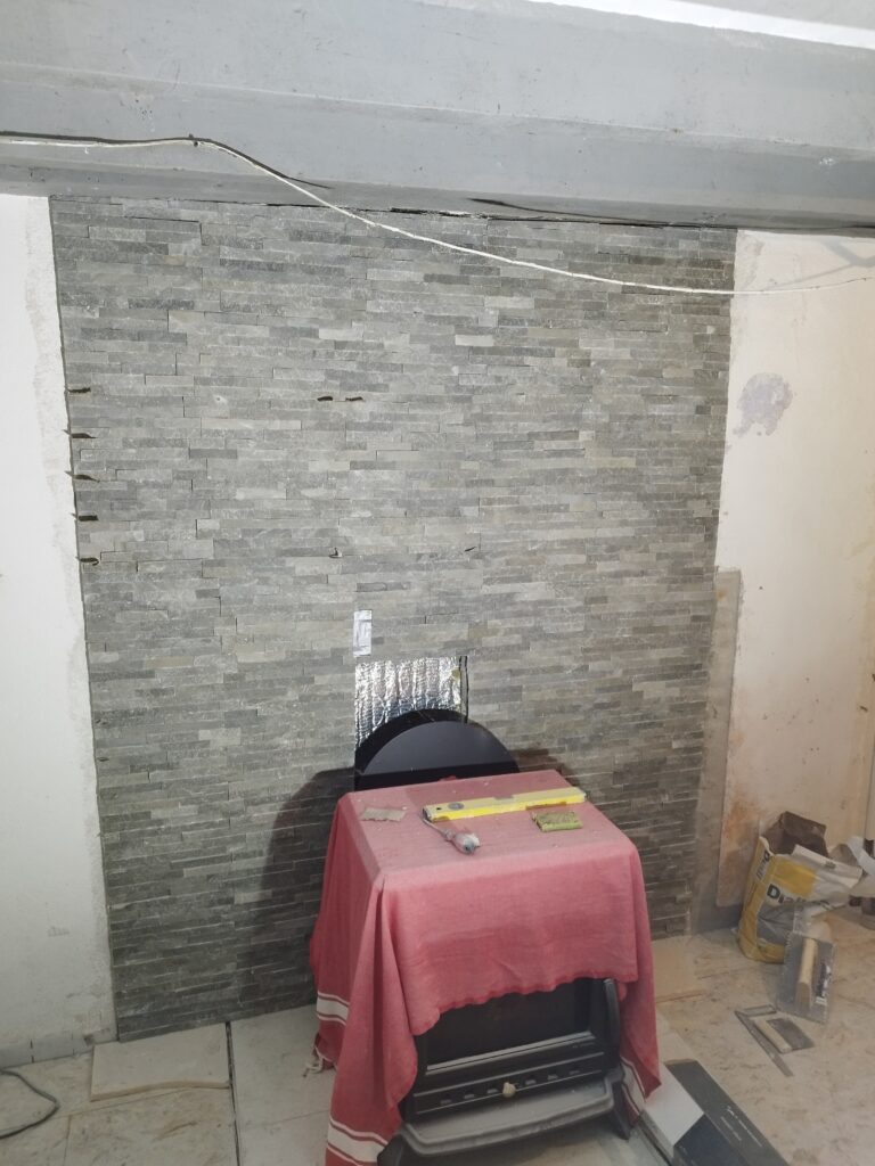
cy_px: 583
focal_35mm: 24
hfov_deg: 56.8
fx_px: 809
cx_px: 438
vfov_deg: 71.6
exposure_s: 1/33.3
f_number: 1.89
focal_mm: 5.89
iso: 630
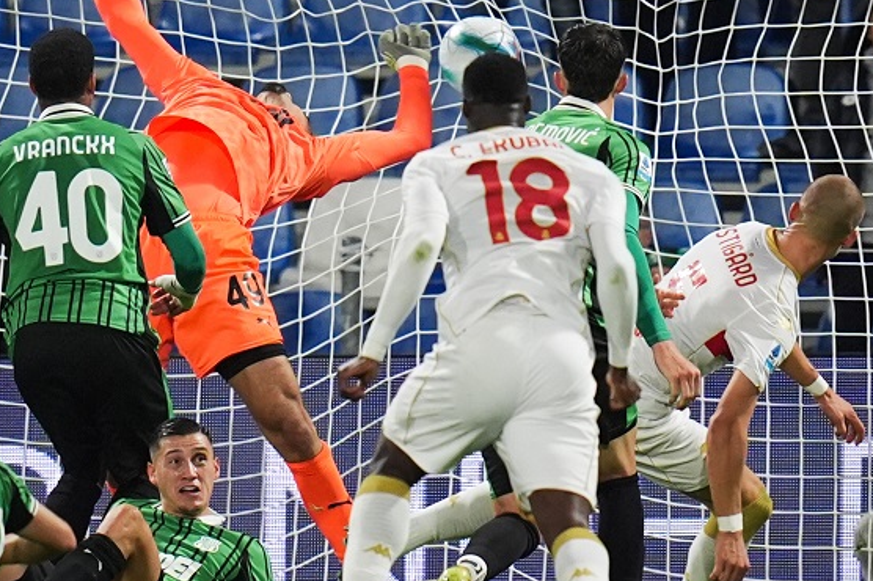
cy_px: 152
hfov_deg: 2.4
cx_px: 328
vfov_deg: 1.6
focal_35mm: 864
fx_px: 20939
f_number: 3.2
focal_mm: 400
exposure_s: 1/1600
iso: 2000
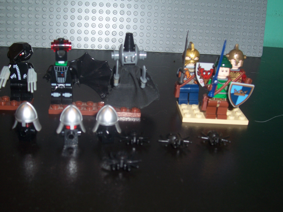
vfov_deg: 34.3
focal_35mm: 42
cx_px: 142
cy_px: 106
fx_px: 343
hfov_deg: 44.8
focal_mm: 7
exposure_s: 1/60
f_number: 3
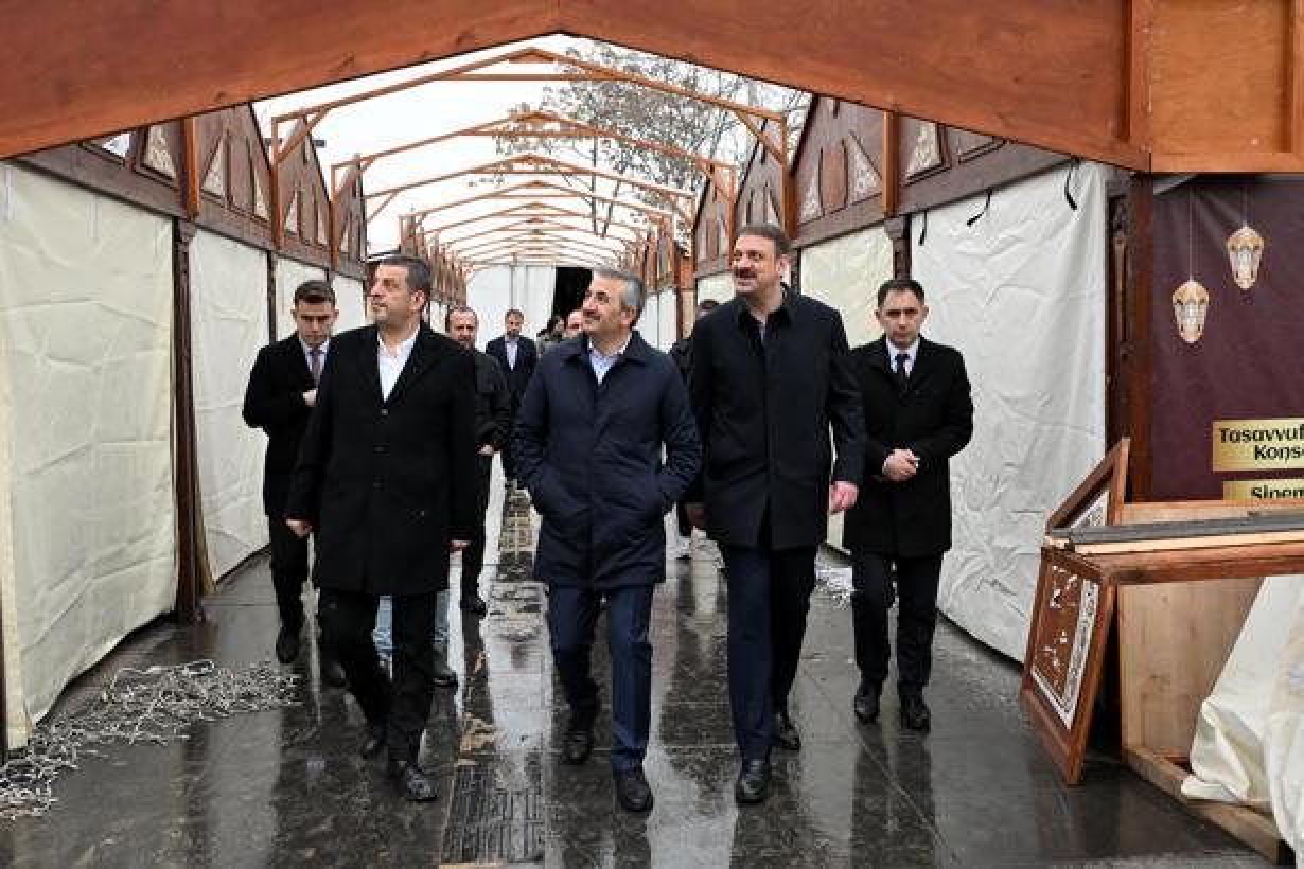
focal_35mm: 36
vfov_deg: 36.9
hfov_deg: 53.1
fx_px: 1304
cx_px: 652
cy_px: 434
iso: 4000
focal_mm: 24
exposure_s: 1/2000
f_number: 4
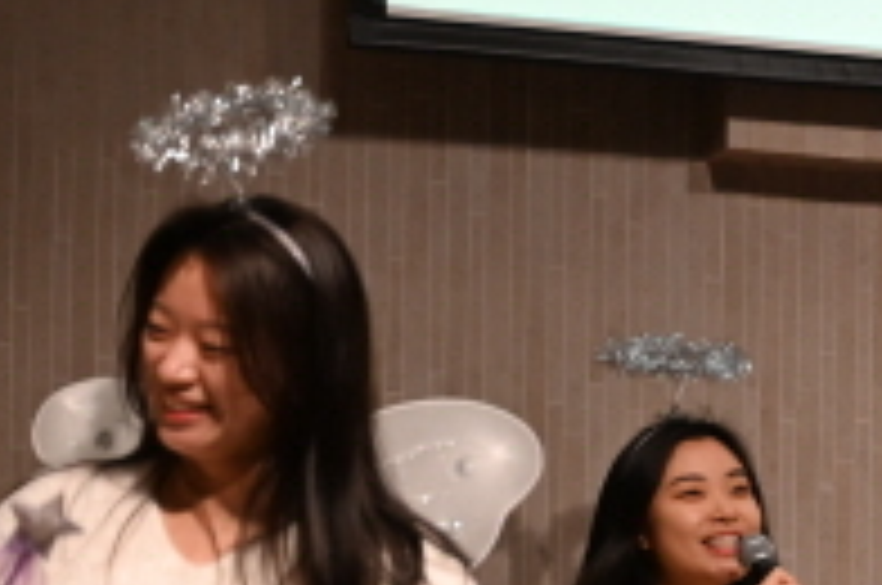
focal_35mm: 225
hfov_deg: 8.8
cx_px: 1588
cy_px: 817
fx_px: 5503
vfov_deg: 6.0
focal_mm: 55
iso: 1250
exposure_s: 1/125
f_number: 4
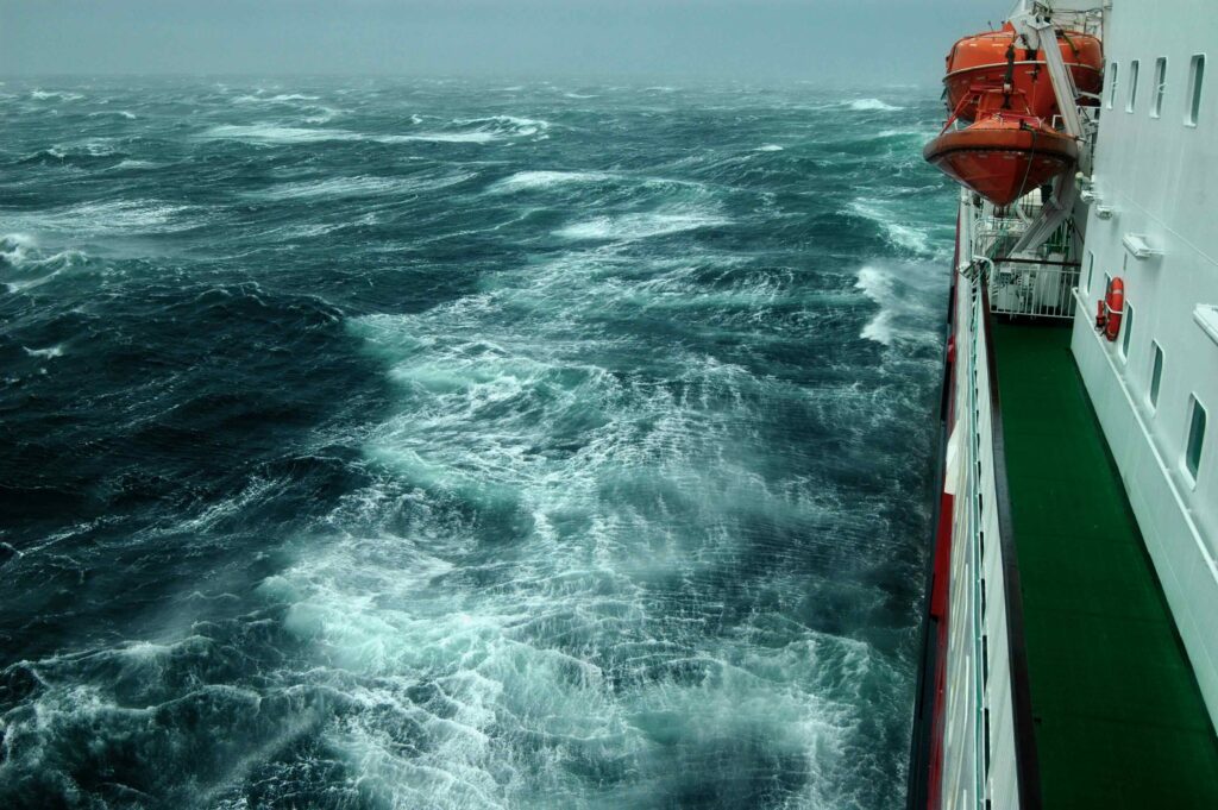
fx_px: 1318
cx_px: 609
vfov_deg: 34.2
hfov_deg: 49.6
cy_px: 405
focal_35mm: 39
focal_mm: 26
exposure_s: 1/320
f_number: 9
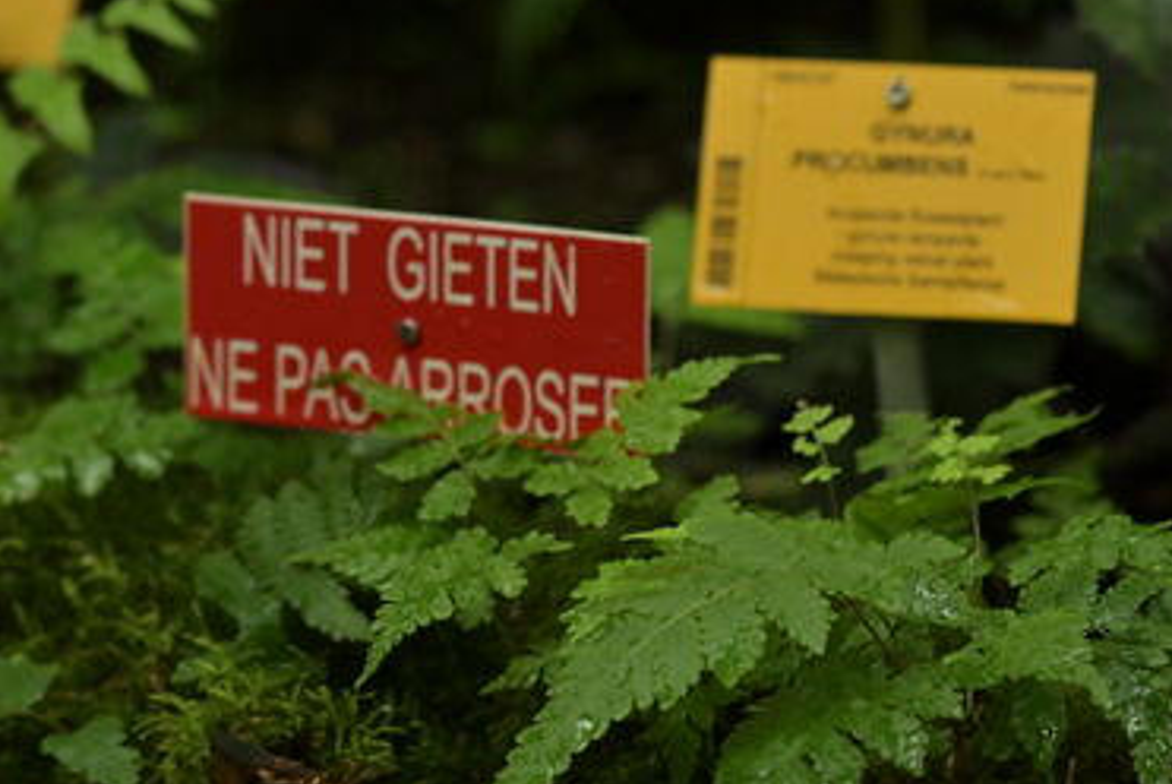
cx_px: 325
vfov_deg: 3.9
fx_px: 11370
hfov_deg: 5.9
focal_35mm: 349
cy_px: 60
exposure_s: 1/125
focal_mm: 135
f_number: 2.8
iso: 800
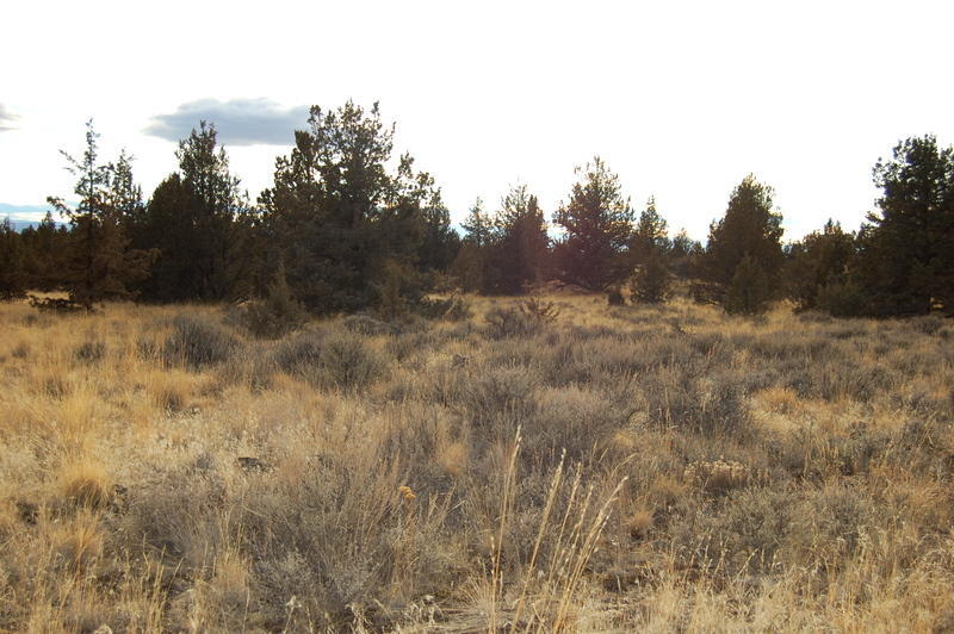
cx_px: 477
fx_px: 1231
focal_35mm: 46
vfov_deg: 28.9
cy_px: 317
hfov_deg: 42.4
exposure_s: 1/500
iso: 220
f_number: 5.6
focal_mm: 31
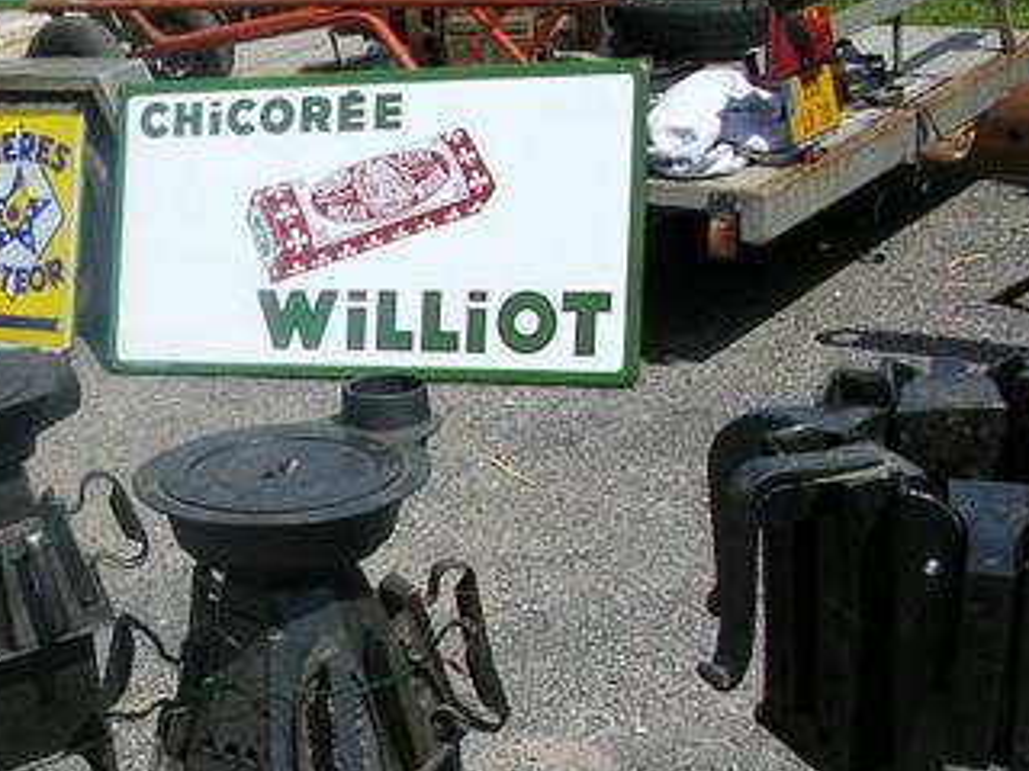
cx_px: 103
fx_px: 2081
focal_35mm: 70
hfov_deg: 26.8
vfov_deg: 20.9
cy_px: 520
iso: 50
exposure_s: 1/355
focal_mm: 5.8
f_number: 5.6
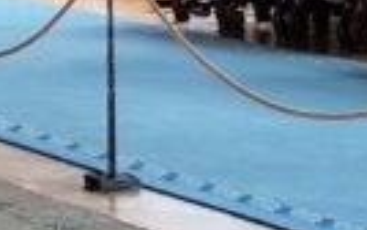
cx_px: -408
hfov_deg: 7.2
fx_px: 2793
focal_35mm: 279
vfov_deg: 4.6
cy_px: -397
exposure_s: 1/25
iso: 125
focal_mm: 6.19
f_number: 1.65
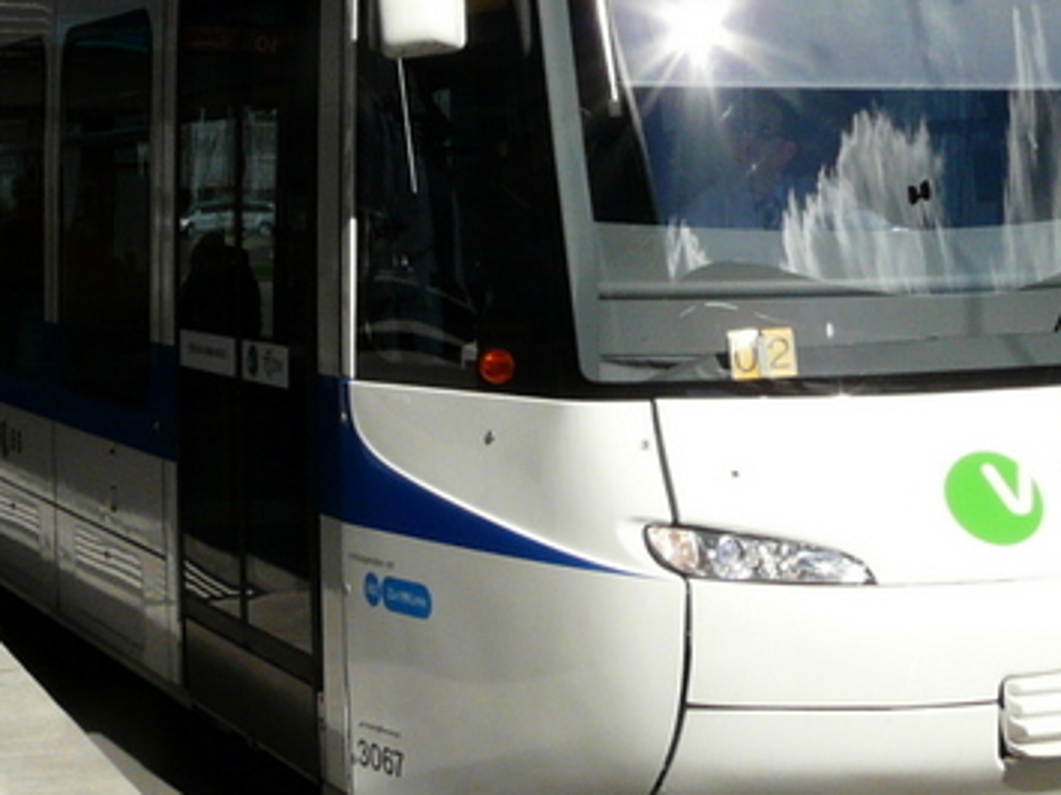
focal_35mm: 82
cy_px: 150
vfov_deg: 17.8
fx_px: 2512
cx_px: 770
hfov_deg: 23.7
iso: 100
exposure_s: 1/500
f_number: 6.3
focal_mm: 4.7
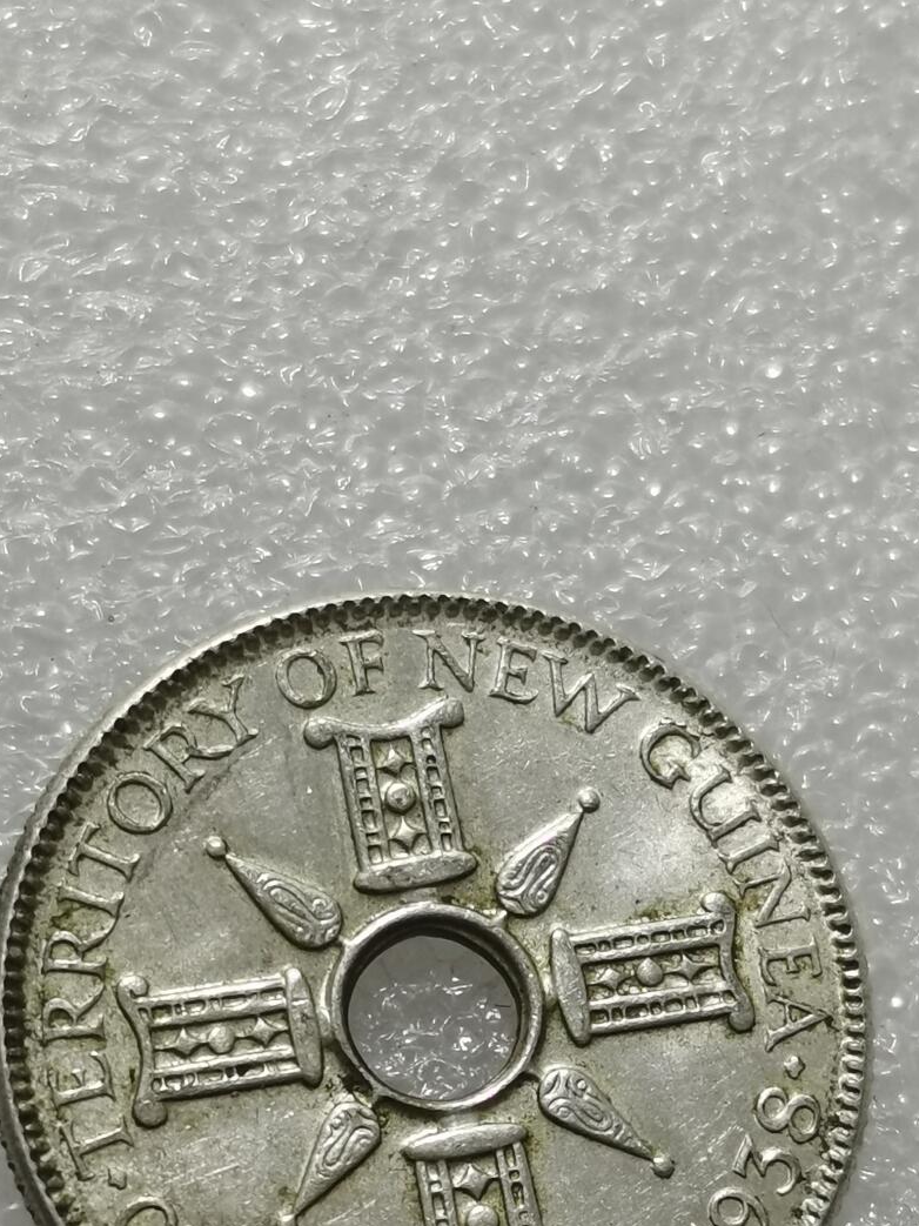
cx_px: 391
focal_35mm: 126
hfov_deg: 11.8
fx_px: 4461
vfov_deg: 15.6
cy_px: 822
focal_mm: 5.58
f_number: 1.8
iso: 80
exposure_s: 1/100
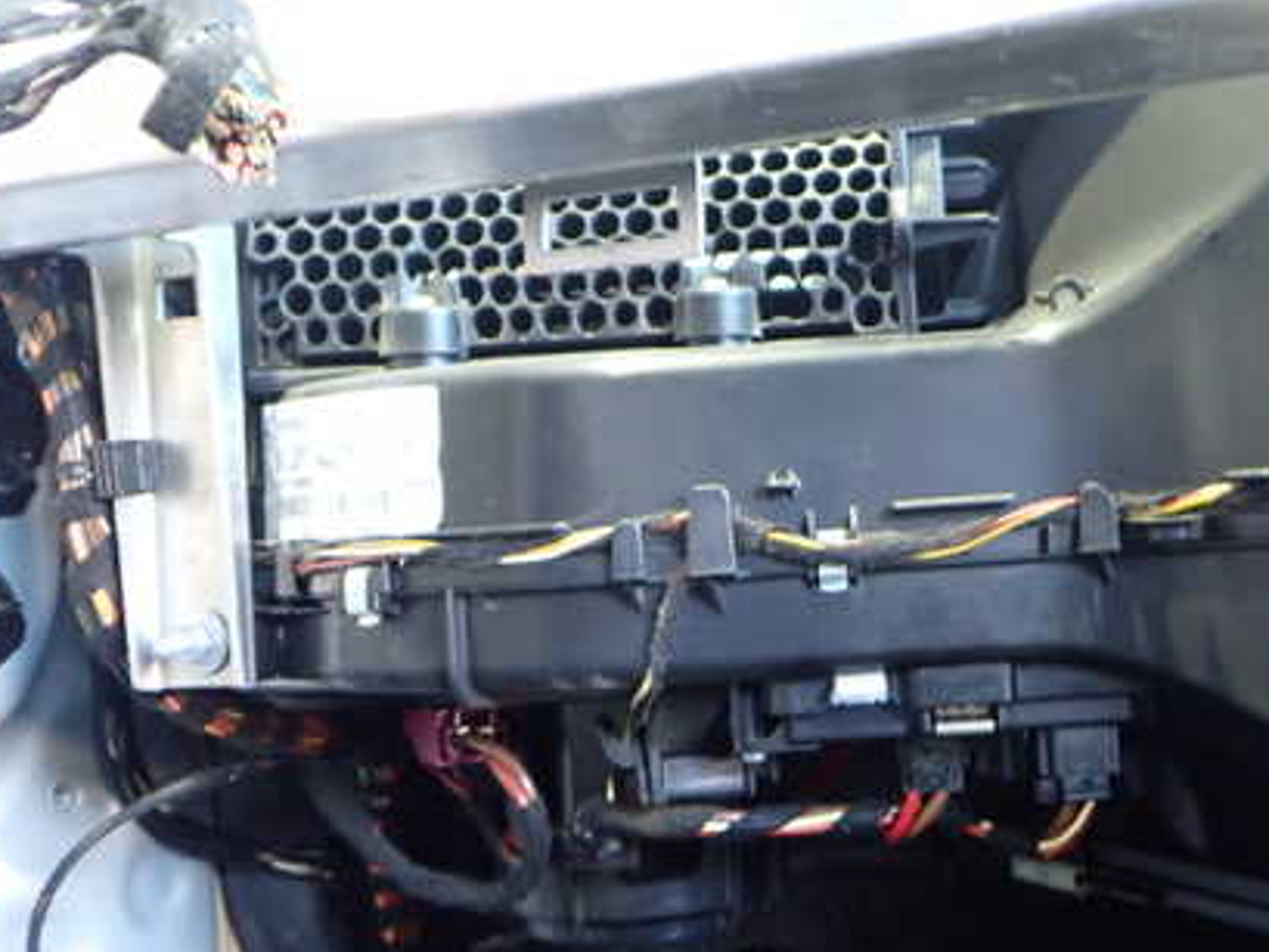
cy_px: 468
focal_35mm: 44
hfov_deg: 42.4
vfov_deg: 32.9
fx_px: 1613
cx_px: 838
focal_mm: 5.4
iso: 800
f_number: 2.3
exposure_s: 1/20
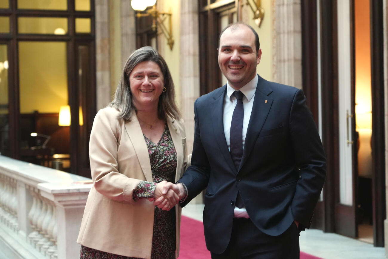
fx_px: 765
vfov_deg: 19.2
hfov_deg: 28.5
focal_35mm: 71
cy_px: 130
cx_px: 194
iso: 4000
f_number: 4
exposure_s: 1/160
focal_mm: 71
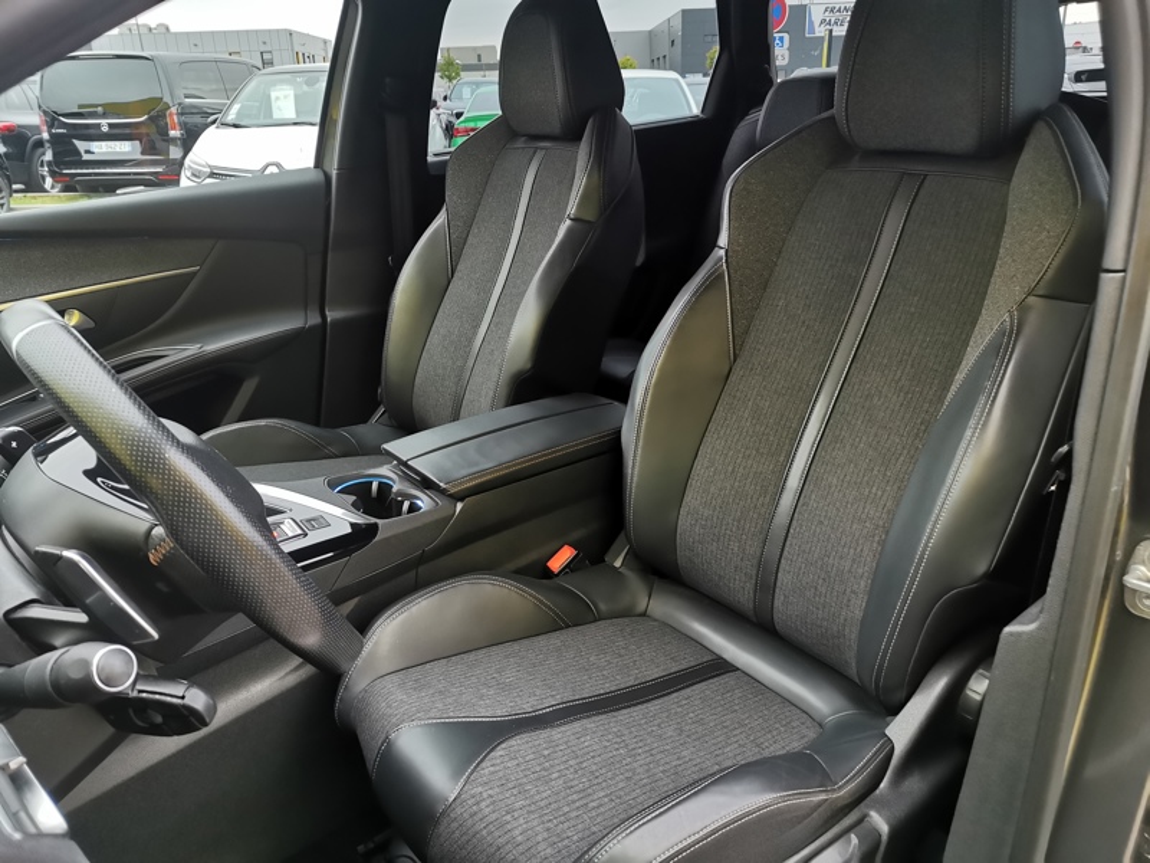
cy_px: 432
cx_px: 575
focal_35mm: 27
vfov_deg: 51.4
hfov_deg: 65.3
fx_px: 897
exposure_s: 1/100
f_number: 1.8
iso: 320
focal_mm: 5.58
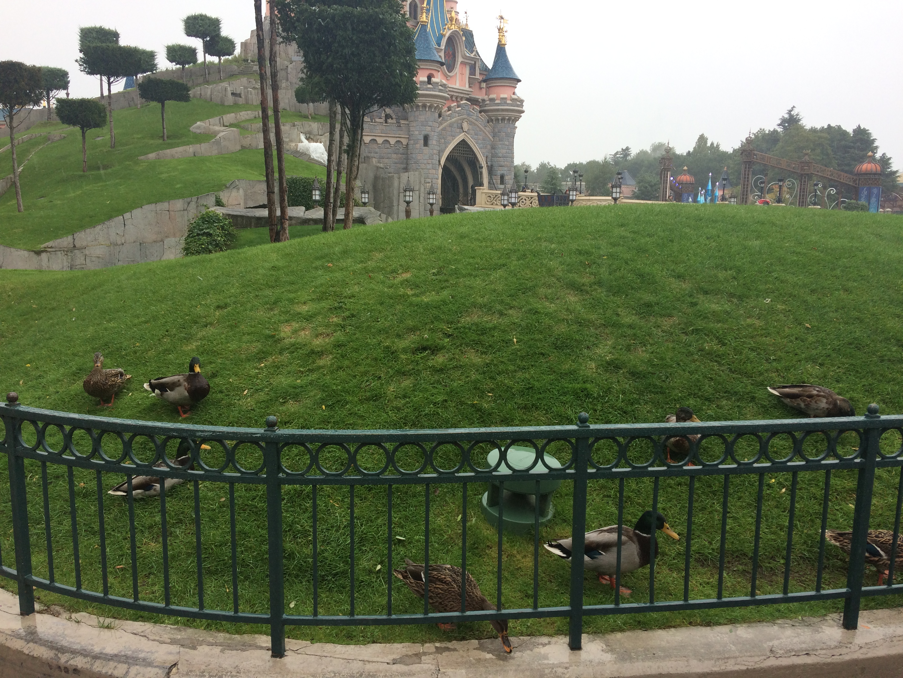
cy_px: 339
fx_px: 756
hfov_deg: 61.7
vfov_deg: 48.2
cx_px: 452
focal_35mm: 29
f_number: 2.2
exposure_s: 1/427
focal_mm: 4.15
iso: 32
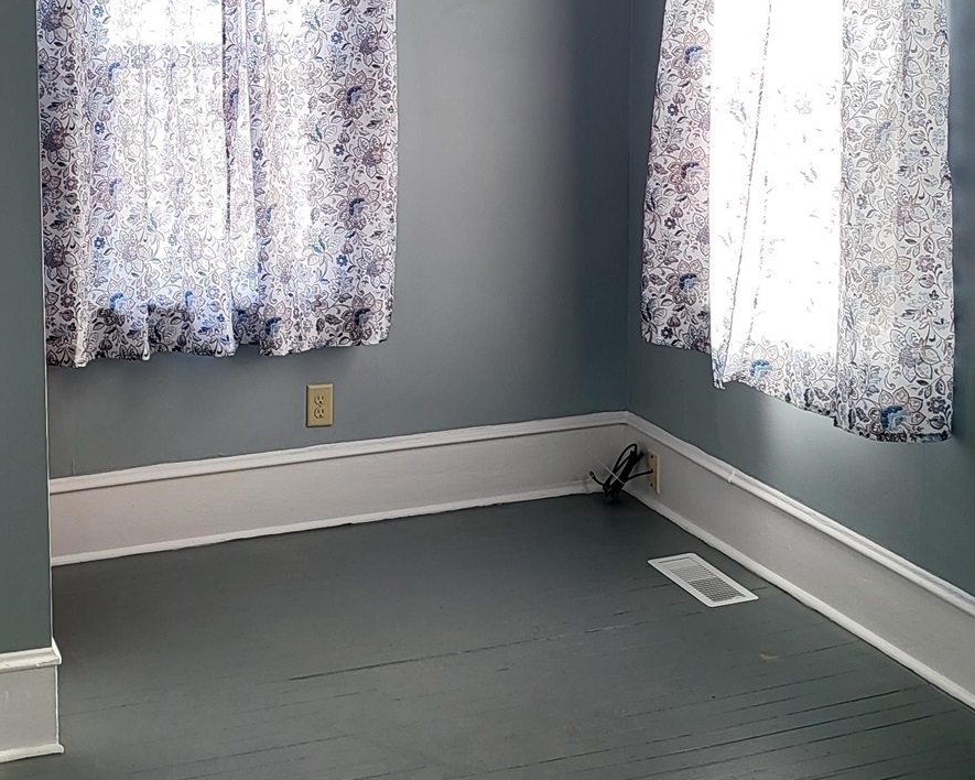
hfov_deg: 30.7
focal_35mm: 61
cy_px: 191
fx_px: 1760
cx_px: 327
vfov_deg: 24.7
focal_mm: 5
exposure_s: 1/120
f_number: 1.8
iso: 50
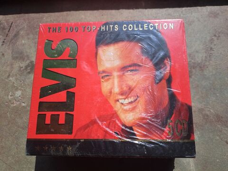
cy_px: 86
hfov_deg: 69.4
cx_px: 114
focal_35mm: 25
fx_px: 165
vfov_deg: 54.9
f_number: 1.8
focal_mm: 4.65
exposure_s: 1/1256
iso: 32
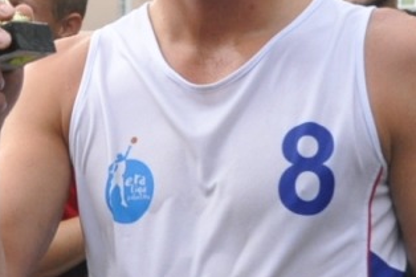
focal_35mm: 118
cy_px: 10
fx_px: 1366
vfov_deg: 11.5
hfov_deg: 17.3
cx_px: 217
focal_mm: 31
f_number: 5.6
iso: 800
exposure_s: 1/200
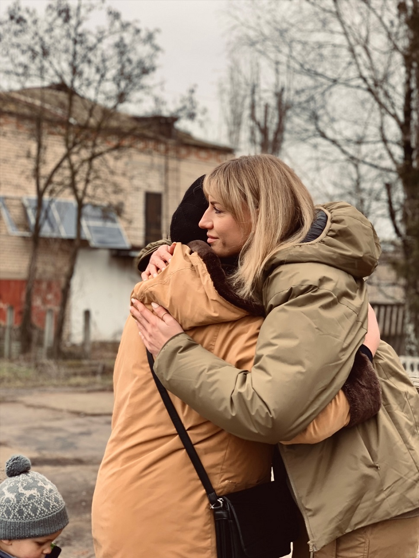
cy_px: 279
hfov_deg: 28.0
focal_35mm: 52
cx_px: 210
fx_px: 839
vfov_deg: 36.8
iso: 16
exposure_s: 1/122
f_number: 2.4
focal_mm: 6
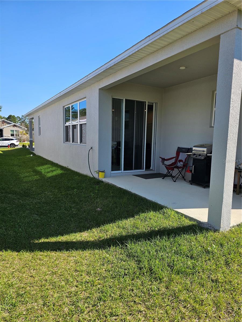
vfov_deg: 73.9
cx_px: 121
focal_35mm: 23
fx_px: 214
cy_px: 161
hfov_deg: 58.9
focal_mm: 6.3
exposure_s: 1/566
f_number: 1.7
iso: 12
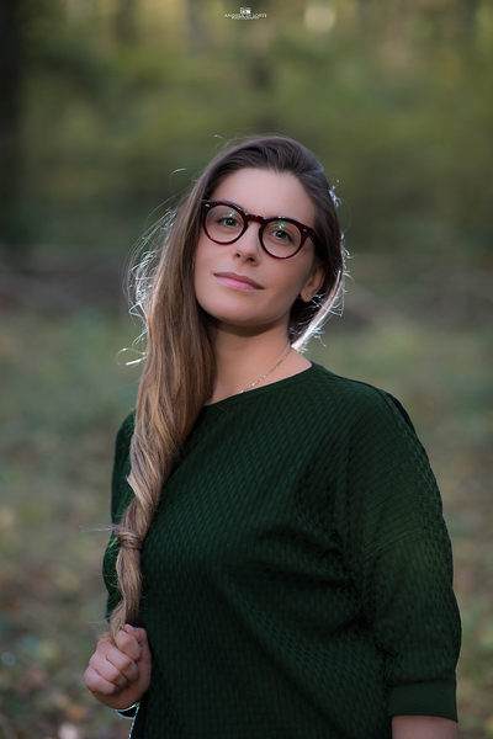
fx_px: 1746
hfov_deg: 16.1
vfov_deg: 23.9
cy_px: 370
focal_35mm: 85
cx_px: 246
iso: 100
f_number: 2.5
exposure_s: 1/80
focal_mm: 85
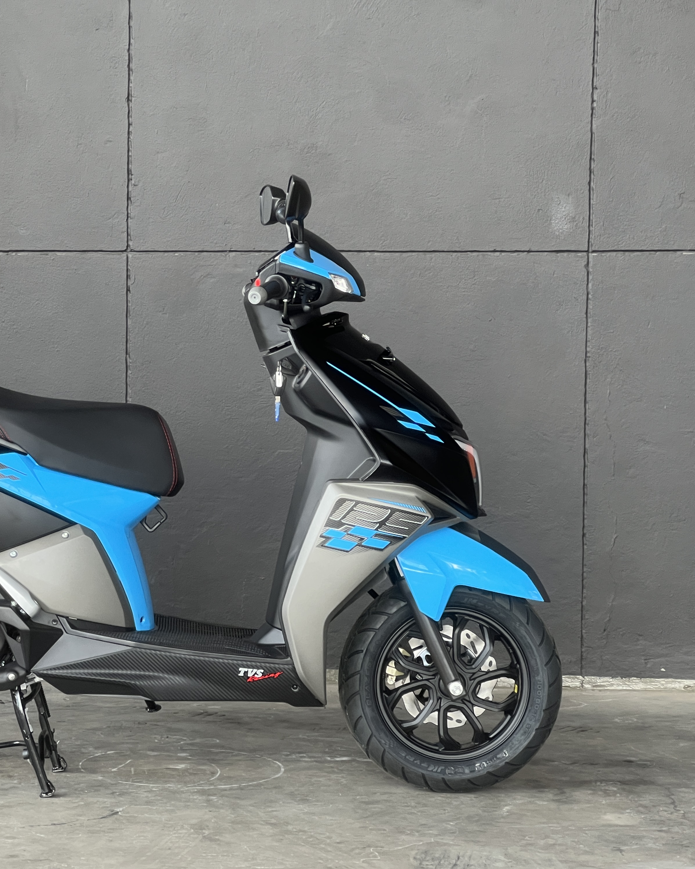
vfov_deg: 19.0
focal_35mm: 101
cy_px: 433
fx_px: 2597
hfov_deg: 15.2
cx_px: 167
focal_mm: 9
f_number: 2.8
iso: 100
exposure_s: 1/99
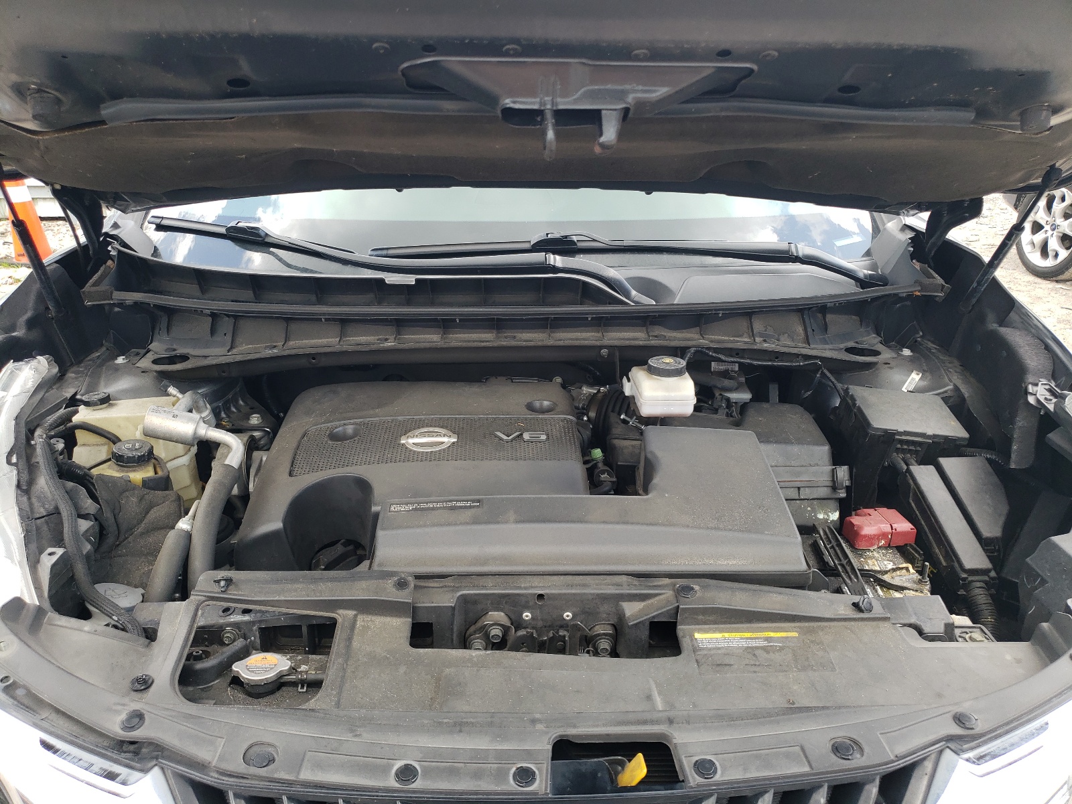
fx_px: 805
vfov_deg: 53.1
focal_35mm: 26
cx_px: 536
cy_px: 402
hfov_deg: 67.3
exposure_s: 1/238
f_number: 1.5
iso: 50
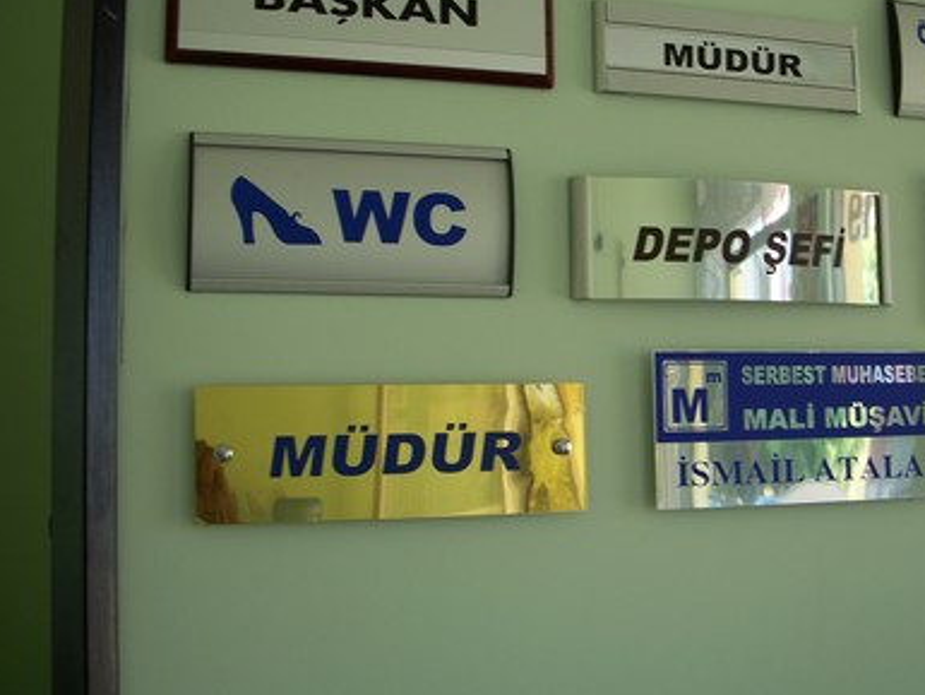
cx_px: 581
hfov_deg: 39.4
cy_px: 307
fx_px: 1283
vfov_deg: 30.3
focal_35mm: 48
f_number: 2.8
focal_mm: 7.8
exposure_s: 1/100
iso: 64
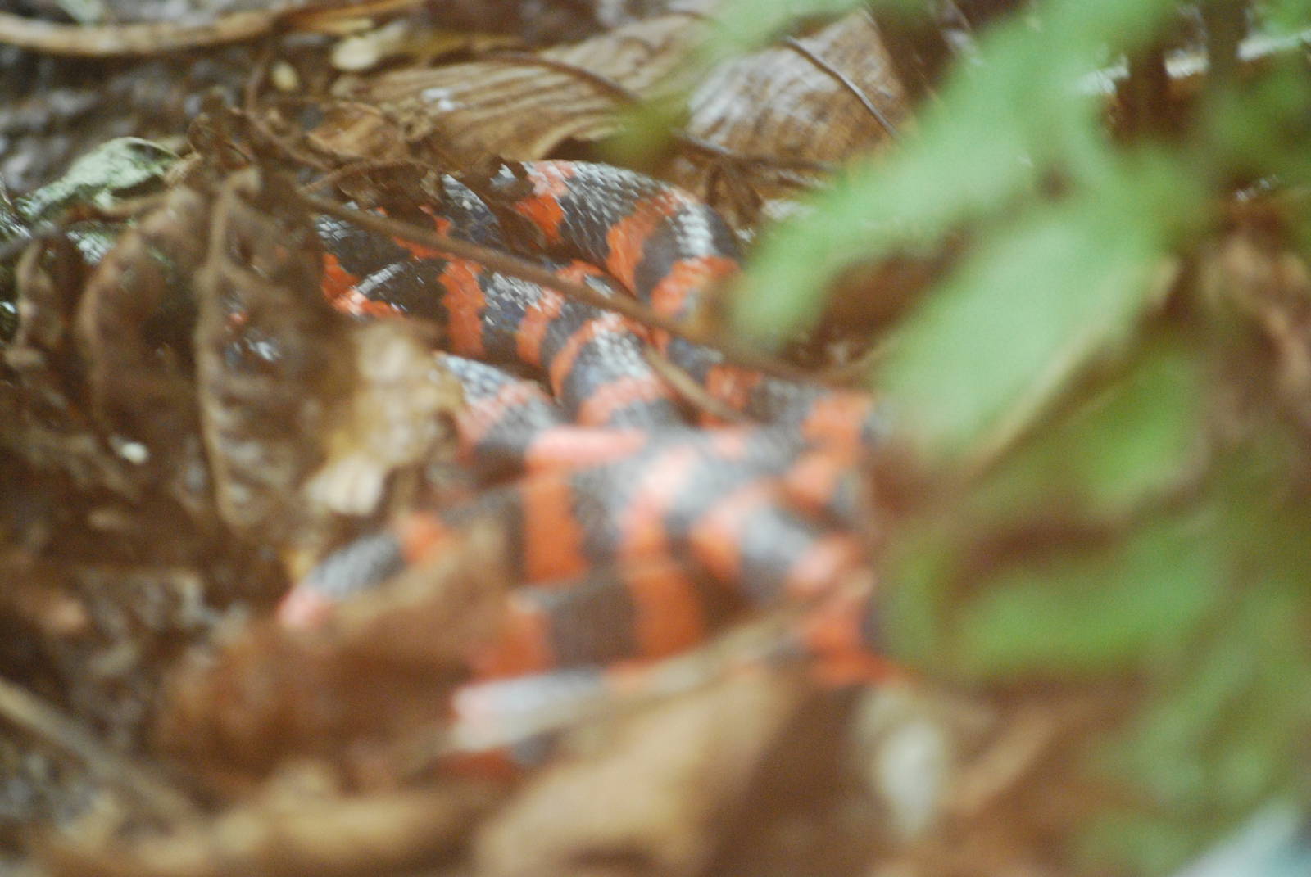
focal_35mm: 292
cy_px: 438
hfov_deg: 7.0
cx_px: 656
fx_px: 10664
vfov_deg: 4.7
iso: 1600
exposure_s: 1/25
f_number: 5
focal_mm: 195
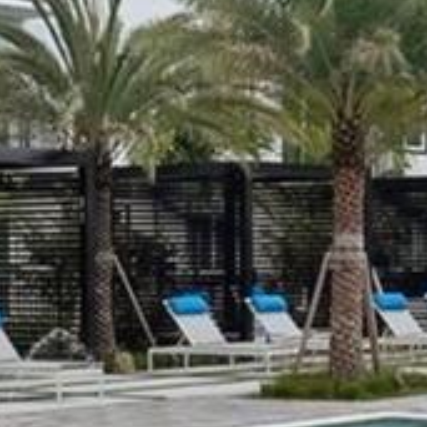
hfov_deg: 13.5
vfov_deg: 13.7
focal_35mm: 127
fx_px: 1772
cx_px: 432
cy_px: 285
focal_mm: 16
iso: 2500
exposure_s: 1/3200
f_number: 10
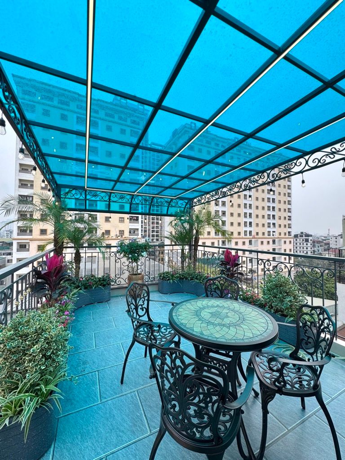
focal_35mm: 14
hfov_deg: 85.7
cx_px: 172
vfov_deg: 102.1
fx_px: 186
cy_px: 230
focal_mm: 2.22
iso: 40
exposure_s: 1/231
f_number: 2.2
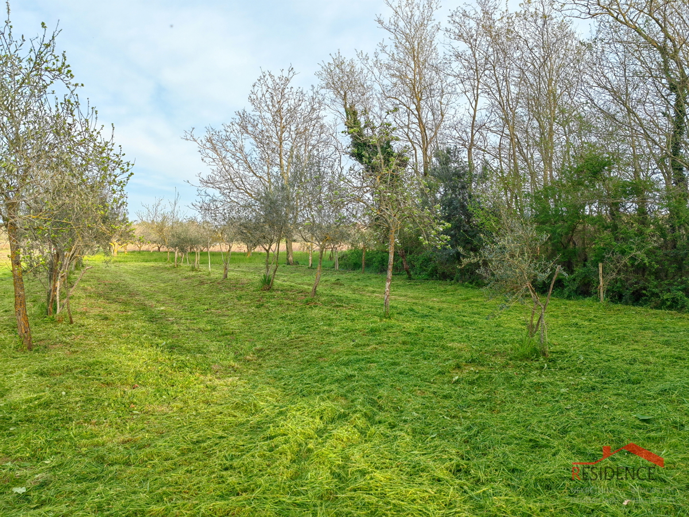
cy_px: 258
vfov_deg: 51.4
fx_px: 537
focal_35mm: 27
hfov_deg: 65.3
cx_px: 344
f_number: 1.8
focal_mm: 5.54
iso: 50
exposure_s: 1/1139
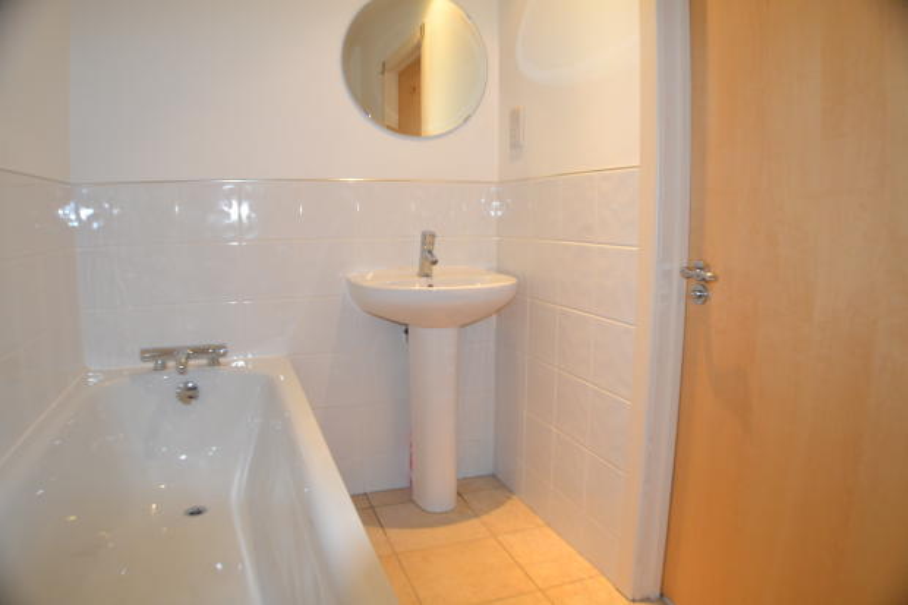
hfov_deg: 61.9
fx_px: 756
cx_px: 454
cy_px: 302
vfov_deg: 43.6
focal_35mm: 30
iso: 900
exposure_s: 1/60
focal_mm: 20
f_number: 3.5
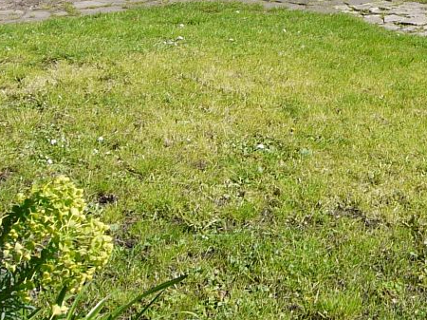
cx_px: 475
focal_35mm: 82
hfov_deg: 22.4
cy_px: -89
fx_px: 1011
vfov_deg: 17.0
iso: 100
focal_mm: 9
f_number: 6.3
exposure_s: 1/320
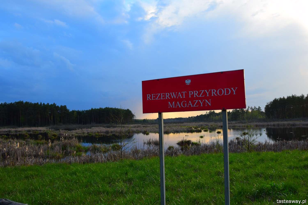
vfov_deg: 43.6
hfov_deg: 61.9
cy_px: 102
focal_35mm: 30
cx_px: 154
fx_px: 257
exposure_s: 1/100
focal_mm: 20
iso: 100
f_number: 5.6
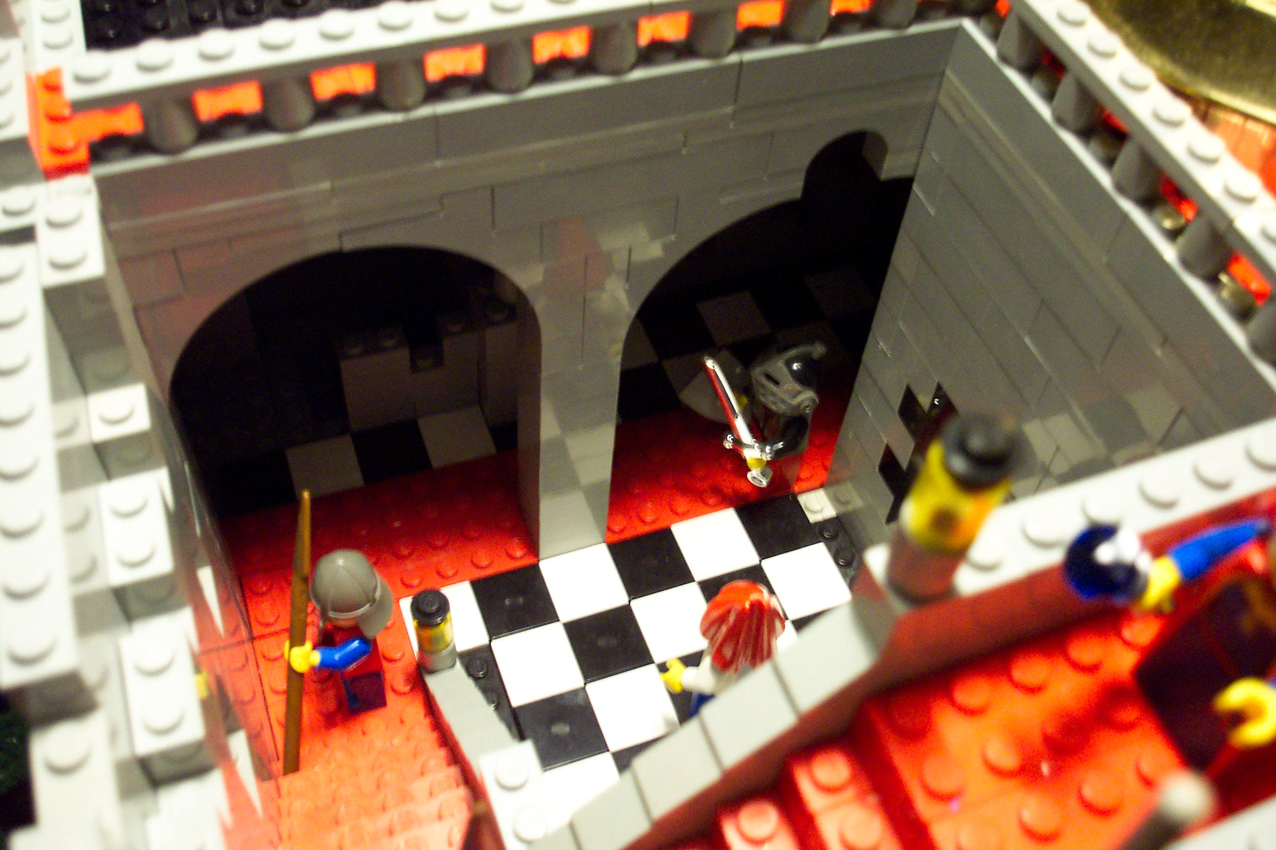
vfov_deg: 37.9
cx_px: 638
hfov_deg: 54.4
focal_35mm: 35
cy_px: 425
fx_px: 1240
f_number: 2.8
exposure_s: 1/8
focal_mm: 7.5
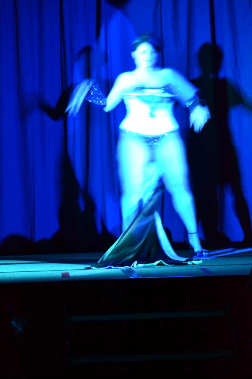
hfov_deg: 10.6
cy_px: 190
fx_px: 1354
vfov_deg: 15.9
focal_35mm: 129
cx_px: 126
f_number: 4.2
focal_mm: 86
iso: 3200
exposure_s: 1/6
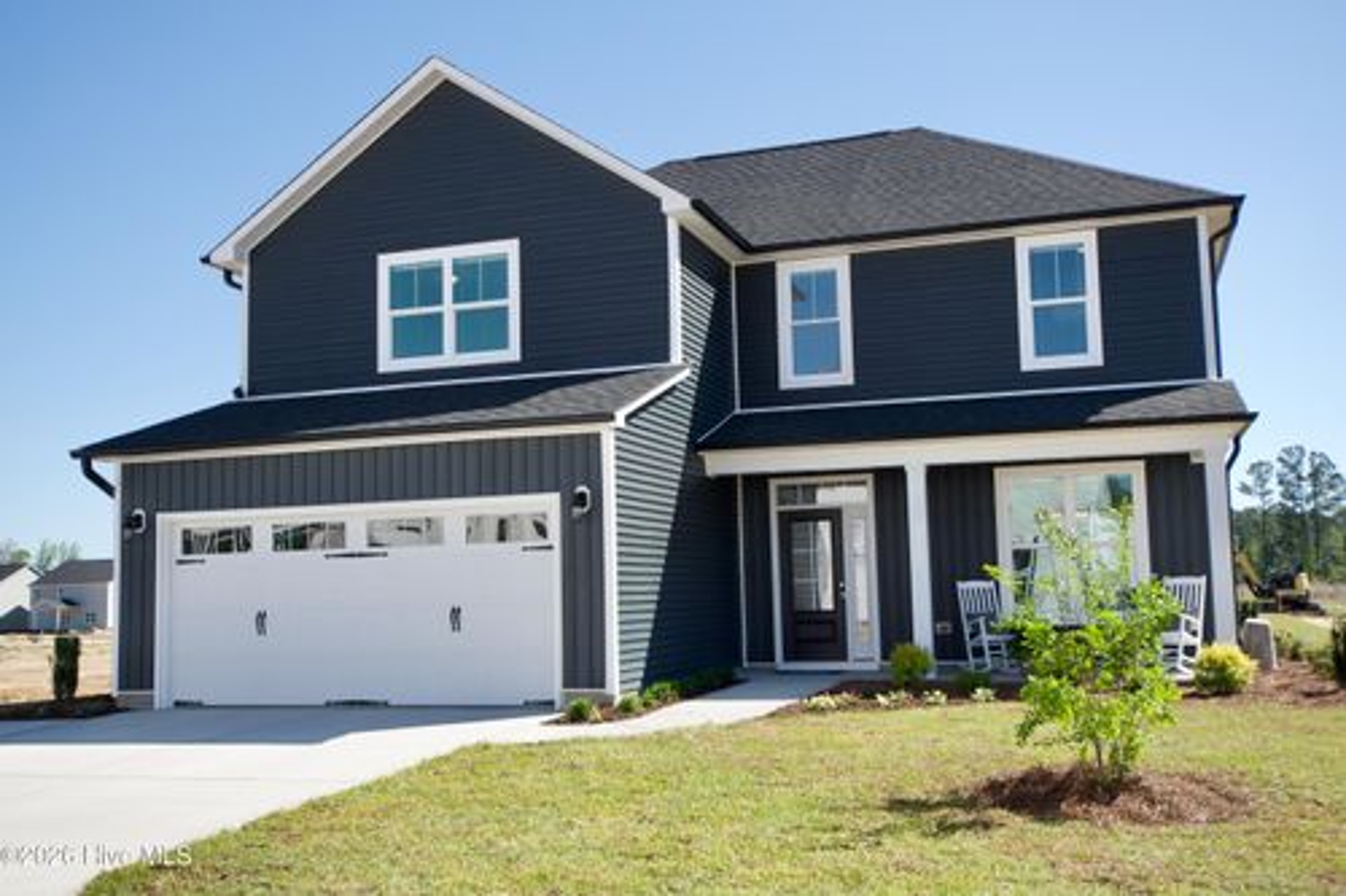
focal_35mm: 36
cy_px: 448
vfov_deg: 36.8
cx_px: 673
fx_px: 1345
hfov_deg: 53.1
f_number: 7.1
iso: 200
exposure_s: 1/400
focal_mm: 24
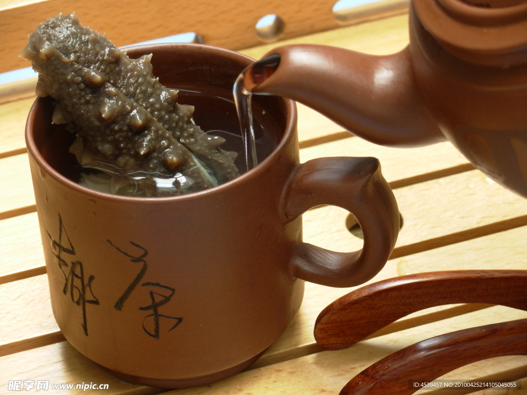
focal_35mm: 122
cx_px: 264
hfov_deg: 16.1
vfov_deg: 12.1
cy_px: 198
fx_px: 1857
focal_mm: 20.2
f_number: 4.3
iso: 53
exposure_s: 1/11.3
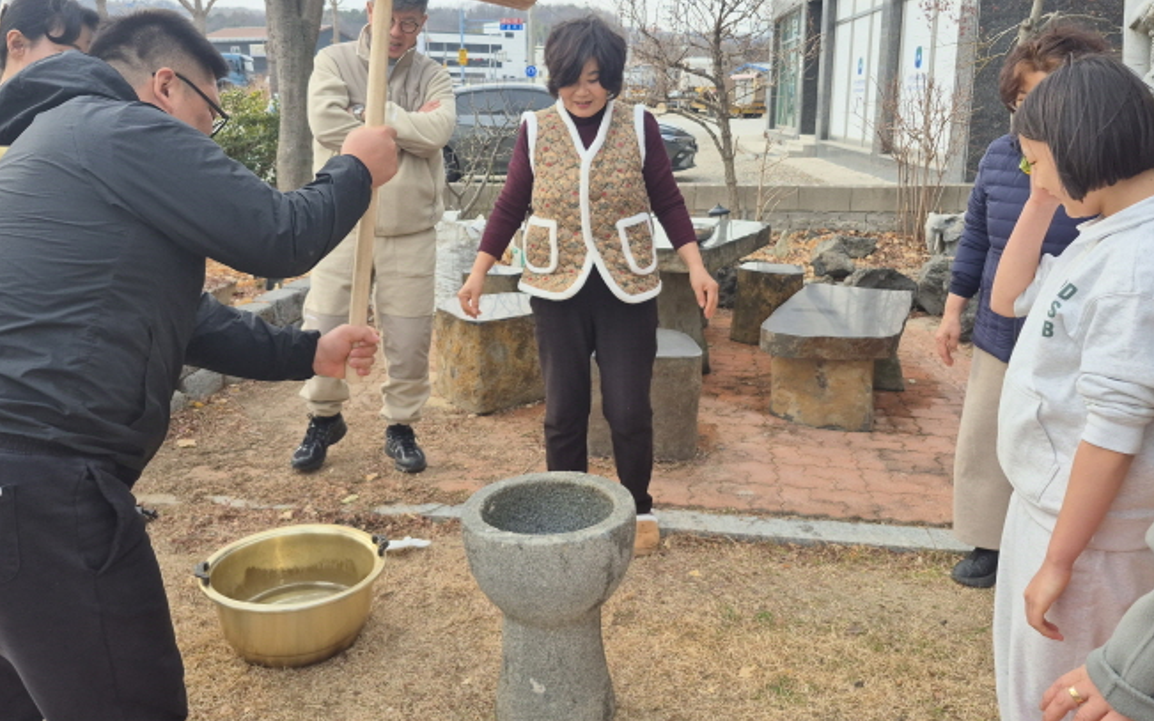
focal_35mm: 30
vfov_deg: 41.6
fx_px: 944
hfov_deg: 62.9
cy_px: 283
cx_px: 575
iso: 25
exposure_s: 1/680
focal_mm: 5.4
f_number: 1.8
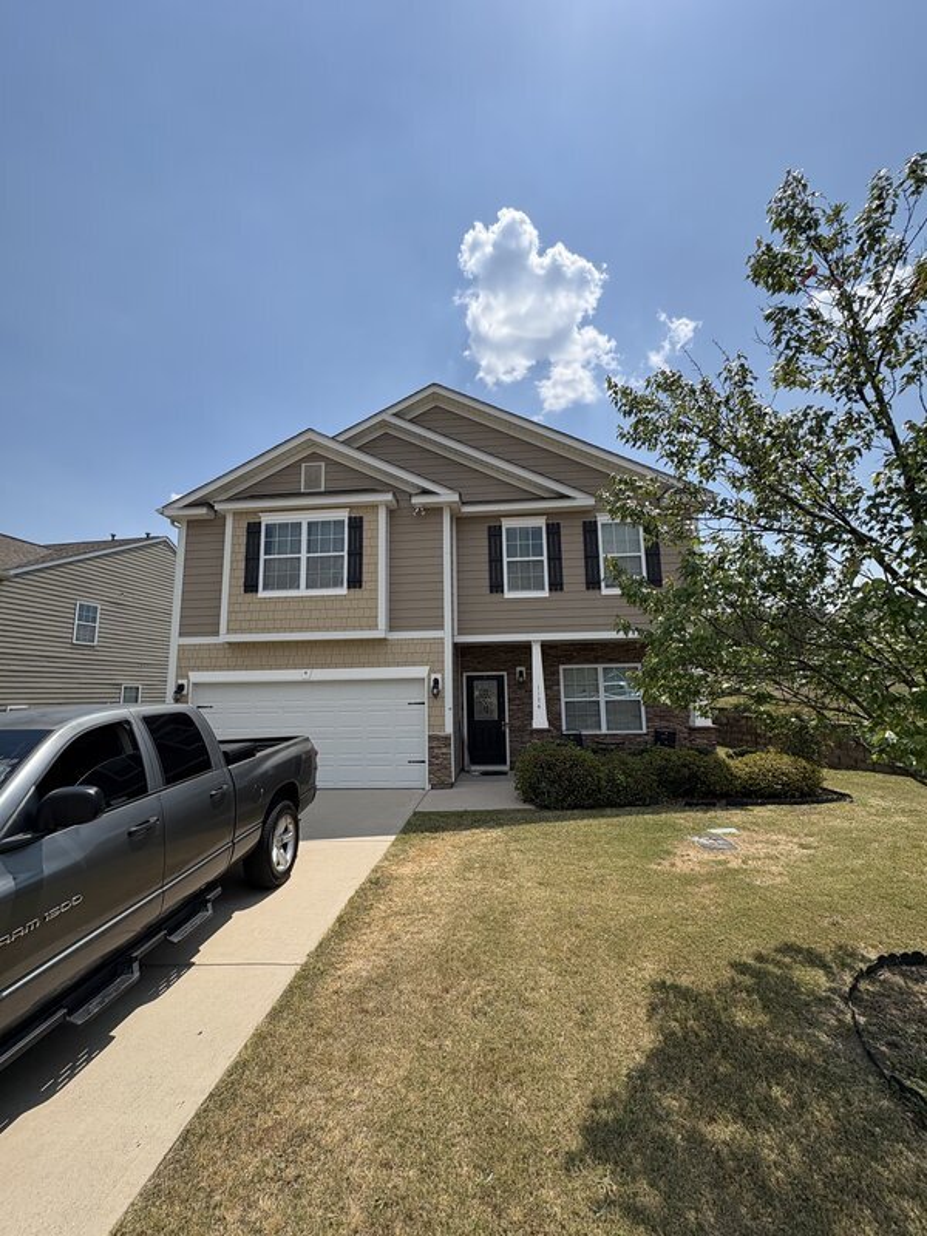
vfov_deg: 102.1
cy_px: 618
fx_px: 500
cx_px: 464
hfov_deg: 85.7
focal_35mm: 14
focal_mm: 2.22
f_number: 2.2
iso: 50
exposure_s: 1/2874
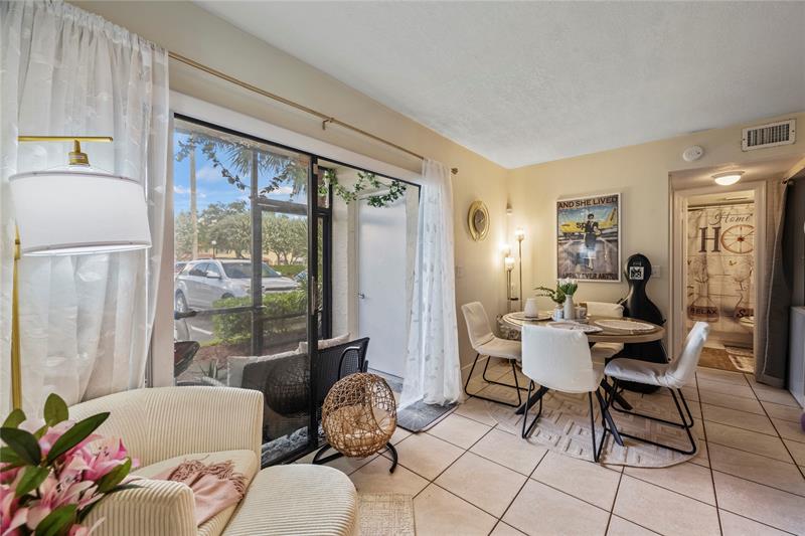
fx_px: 313
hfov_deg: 104.3
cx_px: 402
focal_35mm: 14
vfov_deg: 81.2
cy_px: 268
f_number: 9
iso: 400
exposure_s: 1/125
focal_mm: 14
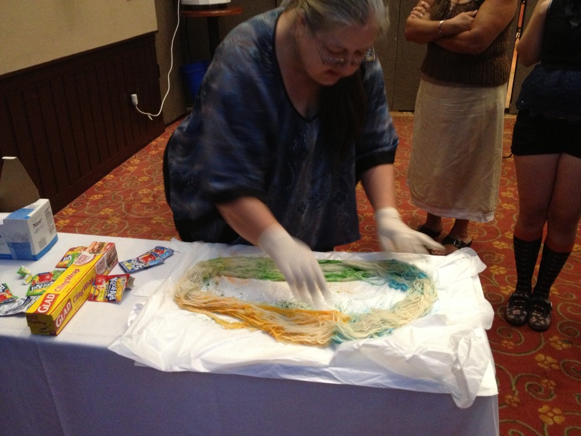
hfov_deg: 52.6
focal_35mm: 35
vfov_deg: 40.7
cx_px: 290
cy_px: 218
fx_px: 587
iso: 400
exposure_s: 1/15
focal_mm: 4.28
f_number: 2.4
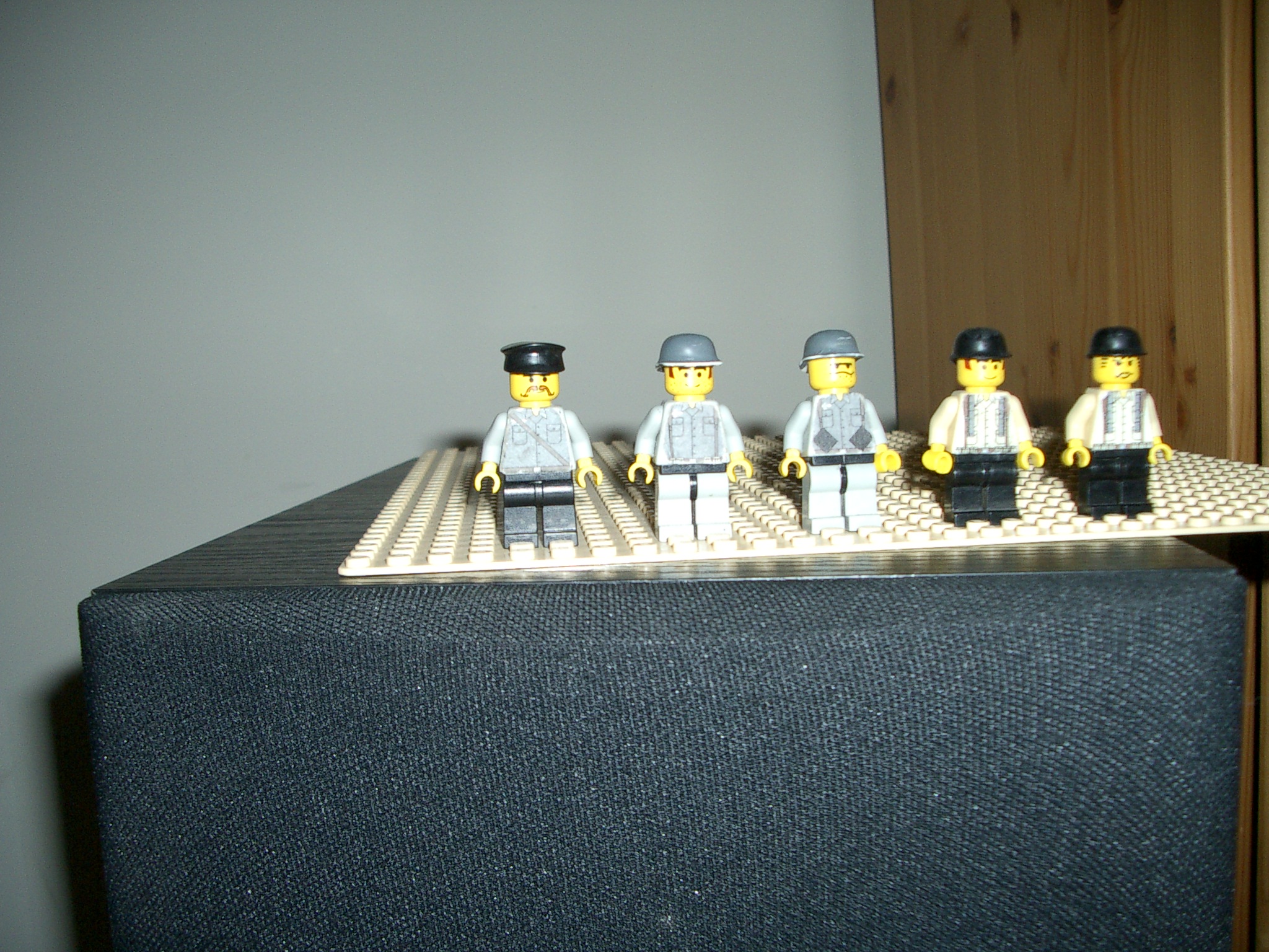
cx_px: 634
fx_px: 1283
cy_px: 476
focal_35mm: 35
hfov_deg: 52.6
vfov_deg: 40.7
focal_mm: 5.8
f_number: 2.6
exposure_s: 1/40
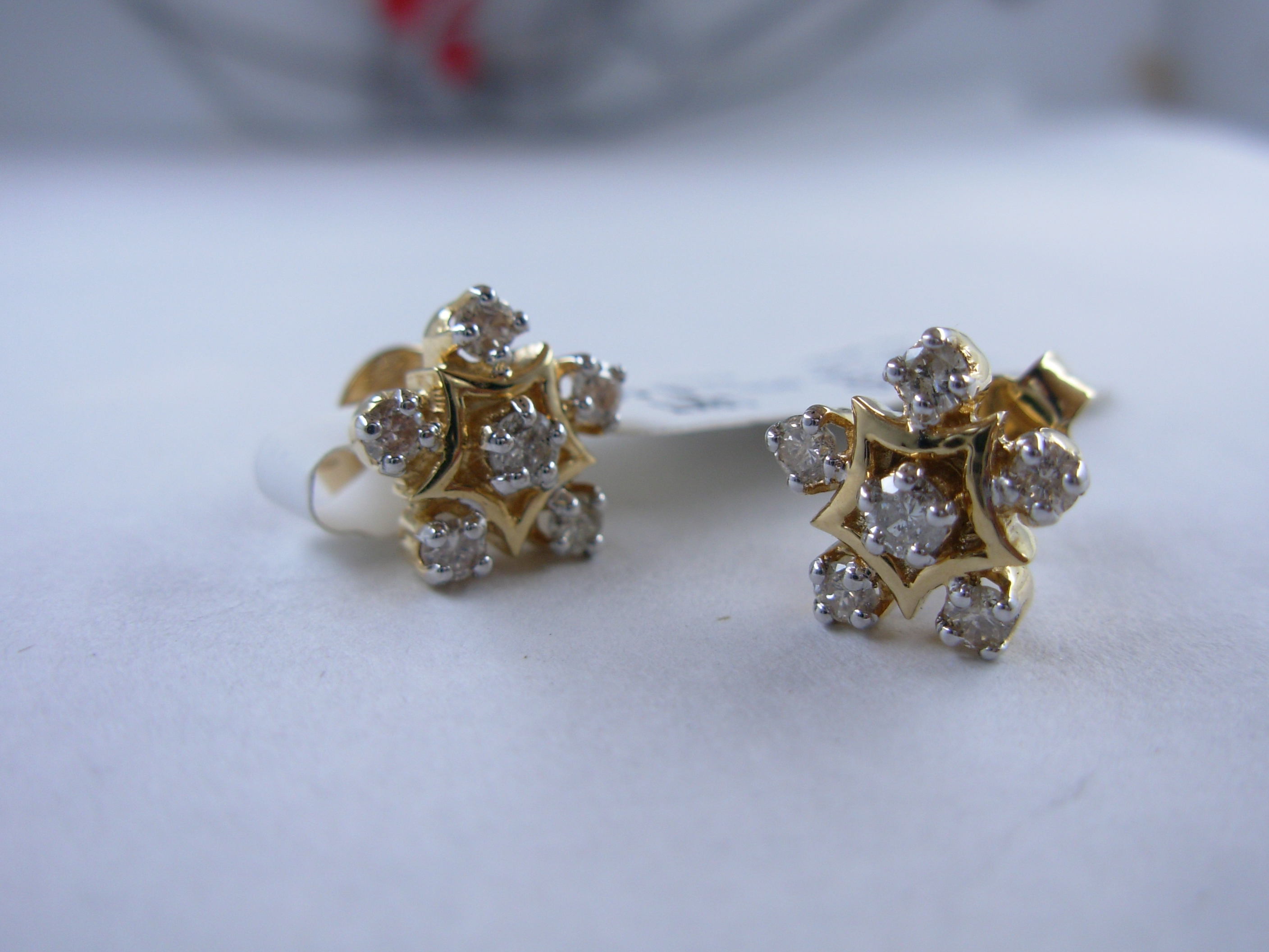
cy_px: 476
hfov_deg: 49.0
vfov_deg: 37.7
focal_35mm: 38
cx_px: 634
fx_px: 1393
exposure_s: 1/497
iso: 50
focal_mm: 6.3
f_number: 2.9
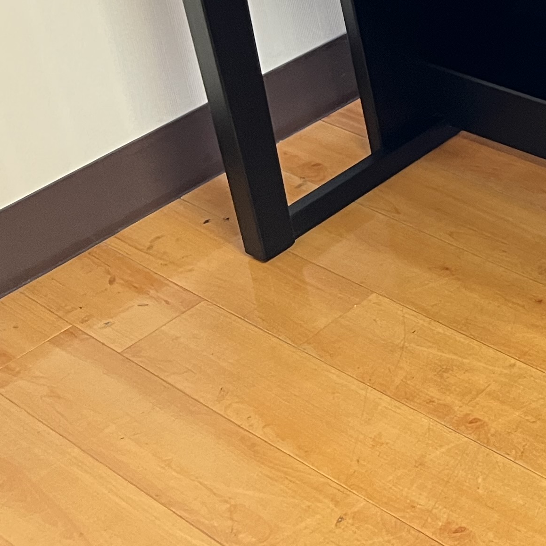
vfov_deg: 20.0
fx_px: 1428
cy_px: -150
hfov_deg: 18.2
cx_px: 912
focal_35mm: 80
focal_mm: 5.1
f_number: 1.6
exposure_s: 1/50
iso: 320
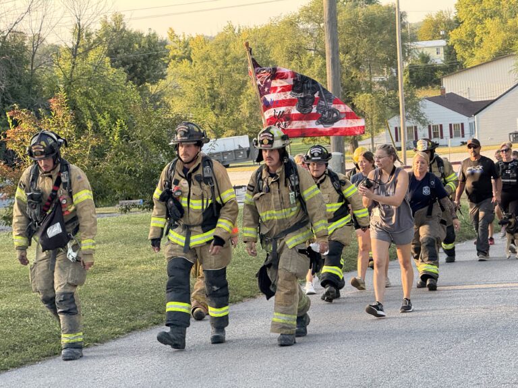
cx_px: 259
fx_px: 1796
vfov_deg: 12.3
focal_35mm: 120
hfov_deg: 16.4
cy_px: 194
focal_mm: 15.66
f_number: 2.8
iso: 50
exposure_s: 1/100
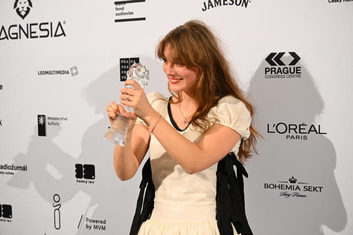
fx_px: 686
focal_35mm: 70
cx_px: 176
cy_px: 118
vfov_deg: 19.5
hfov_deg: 28.8
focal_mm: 70
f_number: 5
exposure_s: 1/400
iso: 3200
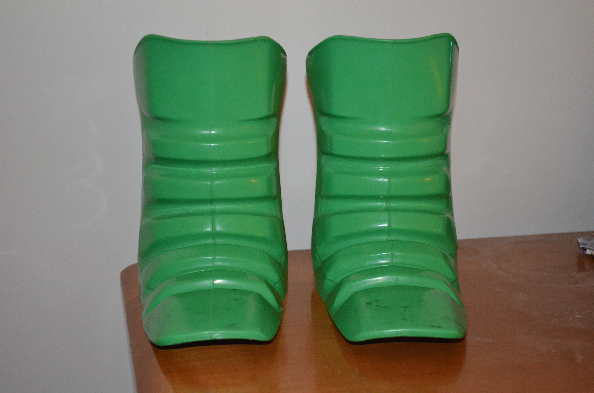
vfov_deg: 22.5
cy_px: 196
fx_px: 988
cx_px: 297
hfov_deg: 33.5
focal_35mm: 60
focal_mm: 40
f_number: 5.3
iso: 2800
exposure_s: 1/60
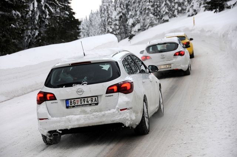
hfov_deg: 17.1
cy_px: 78
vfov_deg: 11.4
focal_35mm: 120
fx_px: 789
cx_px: 118
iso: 200
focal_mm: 80
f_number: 5
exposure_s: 1/250
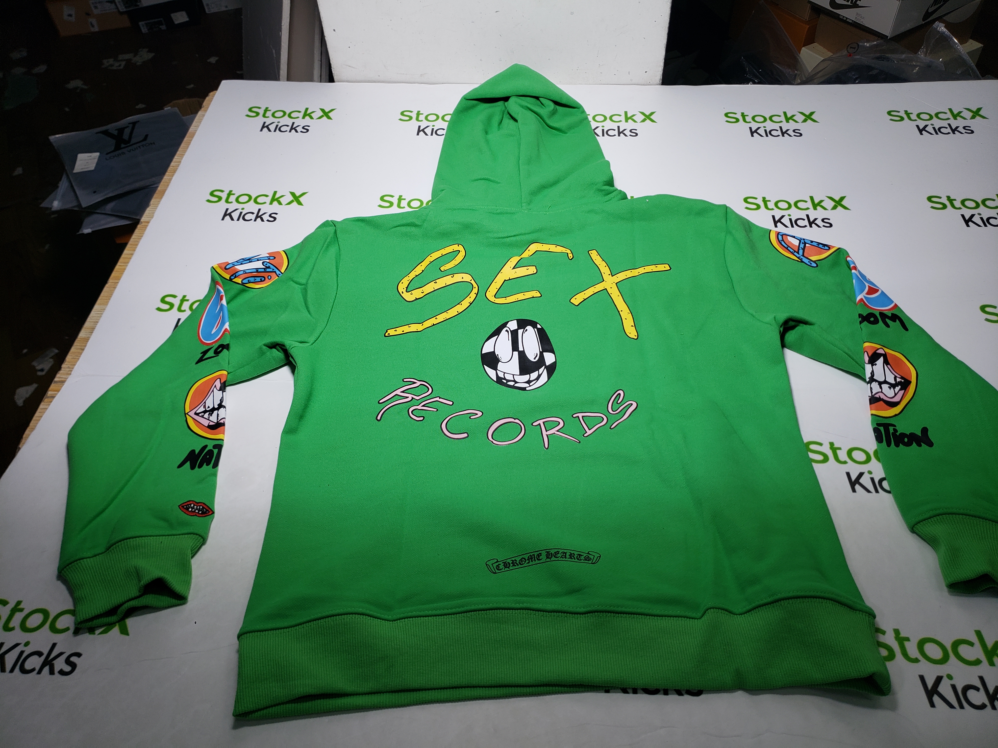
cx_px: 499
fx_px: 750
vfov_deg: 53.1
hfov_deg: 67.3
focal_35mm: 26
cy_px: 374
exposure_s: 1/363
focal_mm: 4.3
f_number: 1.5
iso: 50
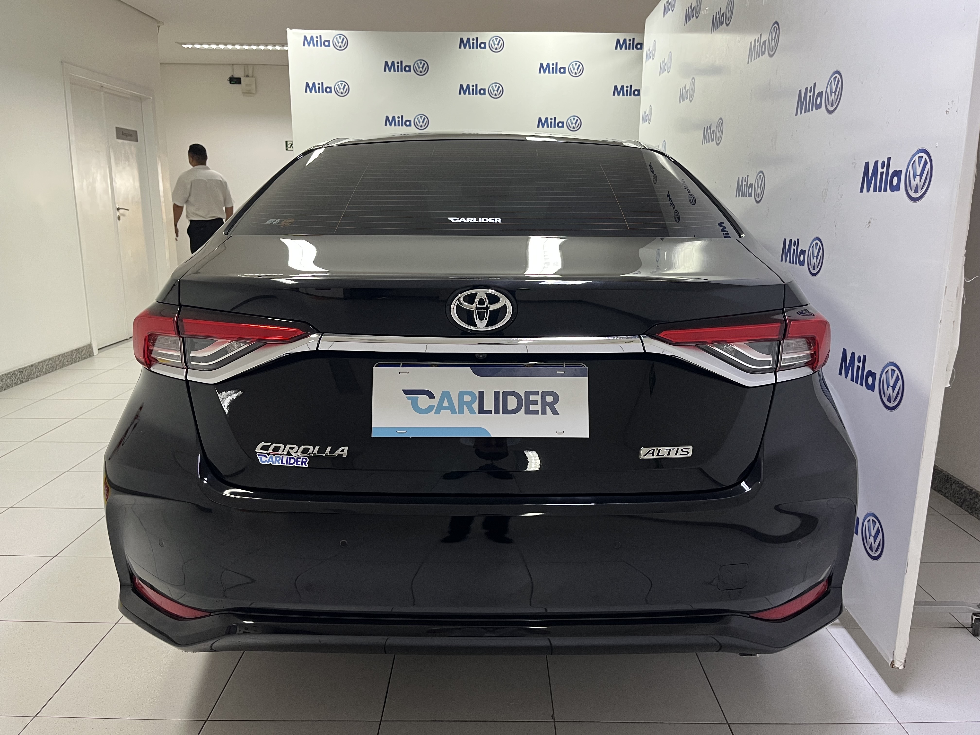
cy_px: 368
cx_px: 490
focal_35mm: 26
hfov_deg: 67.3
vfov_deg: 53.1
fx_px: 736
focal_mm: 5.1
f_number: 1.6
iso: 200
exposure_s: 1/60
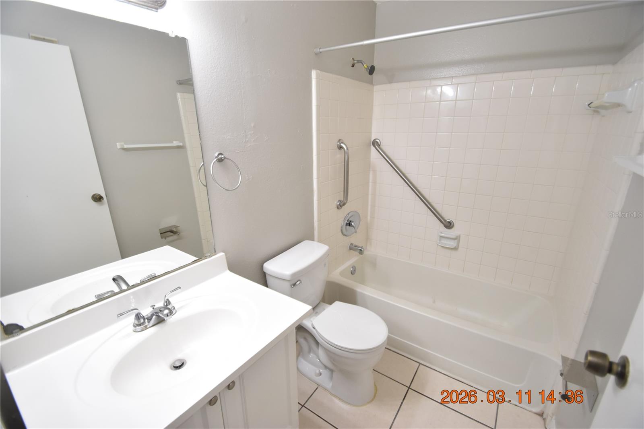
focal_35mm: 15
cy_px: 214
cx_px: 322
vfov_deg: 77.3
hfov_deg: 100.4
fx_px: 268
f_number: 3.5
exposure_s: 1/90
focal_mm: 10
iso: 800
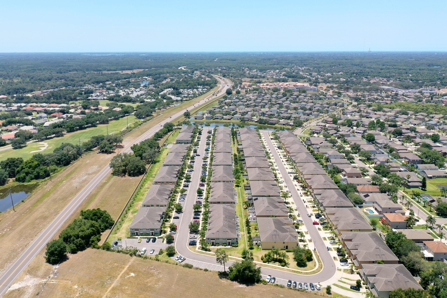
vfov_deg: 46.4
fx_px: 348
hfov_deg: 65.5
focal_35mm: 28
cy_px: 149
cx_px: 224
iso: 100
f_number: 4.5
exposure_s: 1/200
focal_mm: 10.26
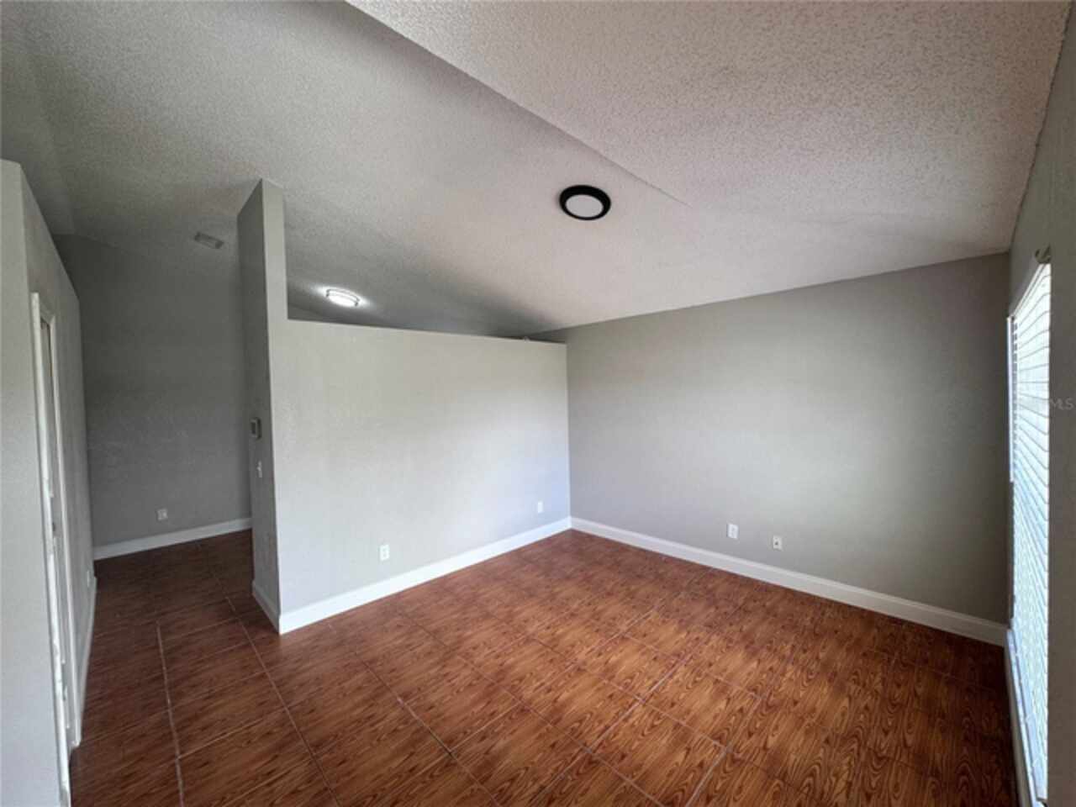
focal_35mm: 14
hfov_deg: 102.1
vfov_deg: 85.7
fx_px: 435
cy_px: 404
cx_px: 538
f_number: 2.2
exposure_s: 1/120
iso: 100
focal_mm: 2.22
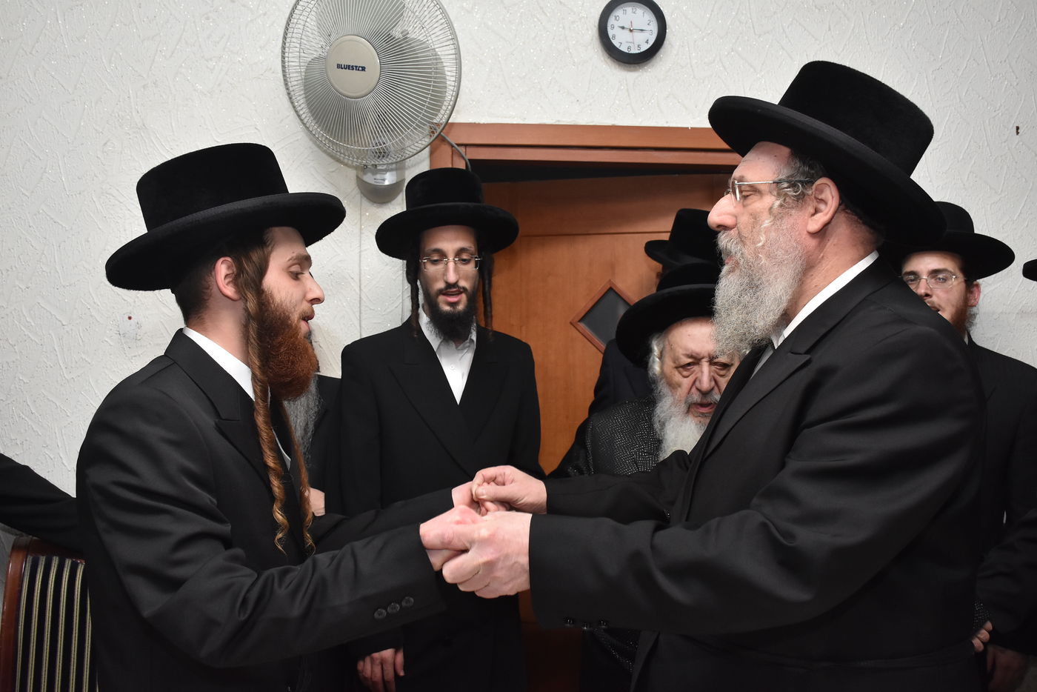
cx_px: 518
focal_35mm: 34
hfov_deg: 55.1
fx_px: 994
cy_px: 346
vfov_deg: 38.4
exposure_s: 1/160
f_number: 6.3
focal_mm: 23
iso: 1600
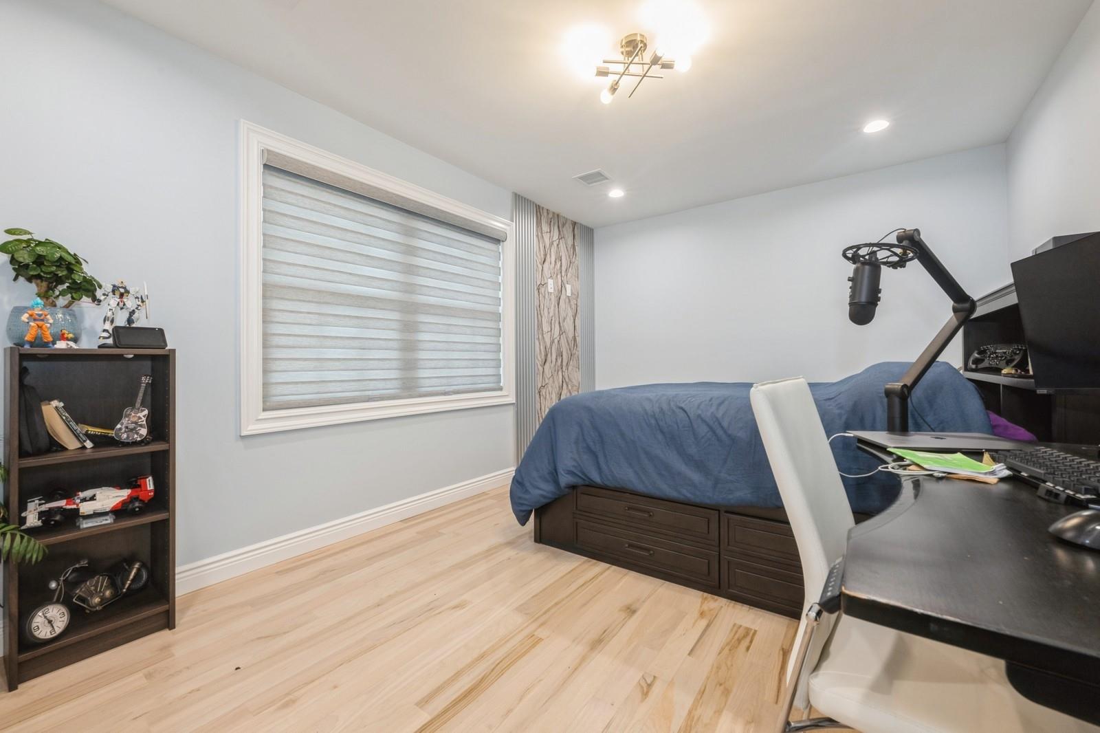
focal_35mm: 14
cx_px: 550
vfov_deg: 81.2
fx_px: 428
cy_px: 366
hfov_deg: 104.3
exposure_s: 1/10
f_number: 11
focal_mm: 14
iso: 400
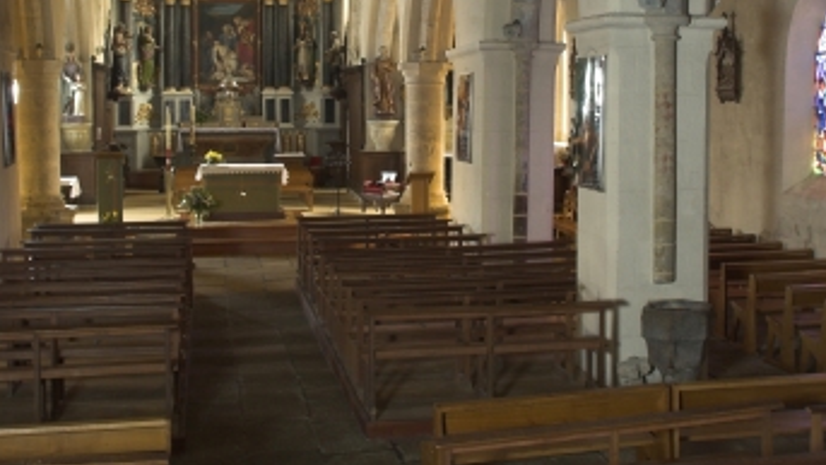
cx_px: 435
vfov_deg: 24.0
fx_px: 1073
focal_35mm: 49
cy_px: 80
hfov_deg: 42.1
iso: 200
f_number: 11
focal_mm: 14
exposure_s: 2.5
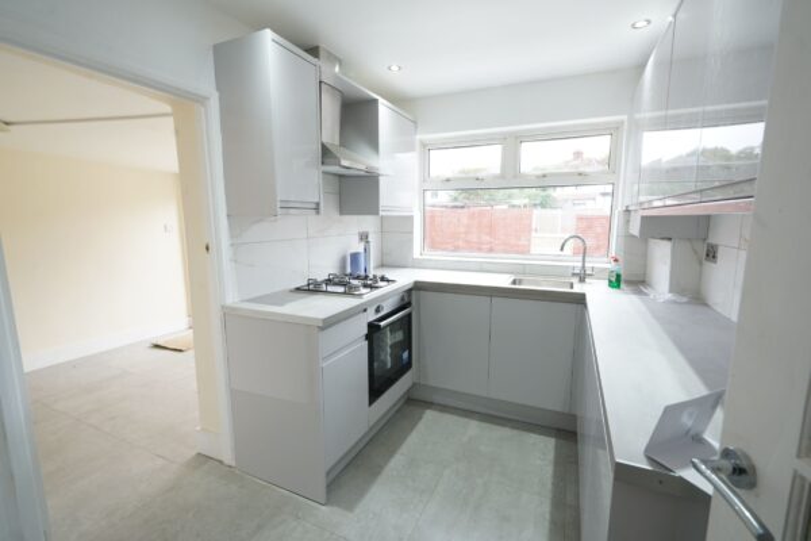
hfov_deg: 96.7
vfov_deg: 73.7
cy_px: 270
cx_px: 406
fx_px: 360
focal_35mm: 16
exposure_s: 1/15
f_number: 8
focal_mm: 16
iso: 400
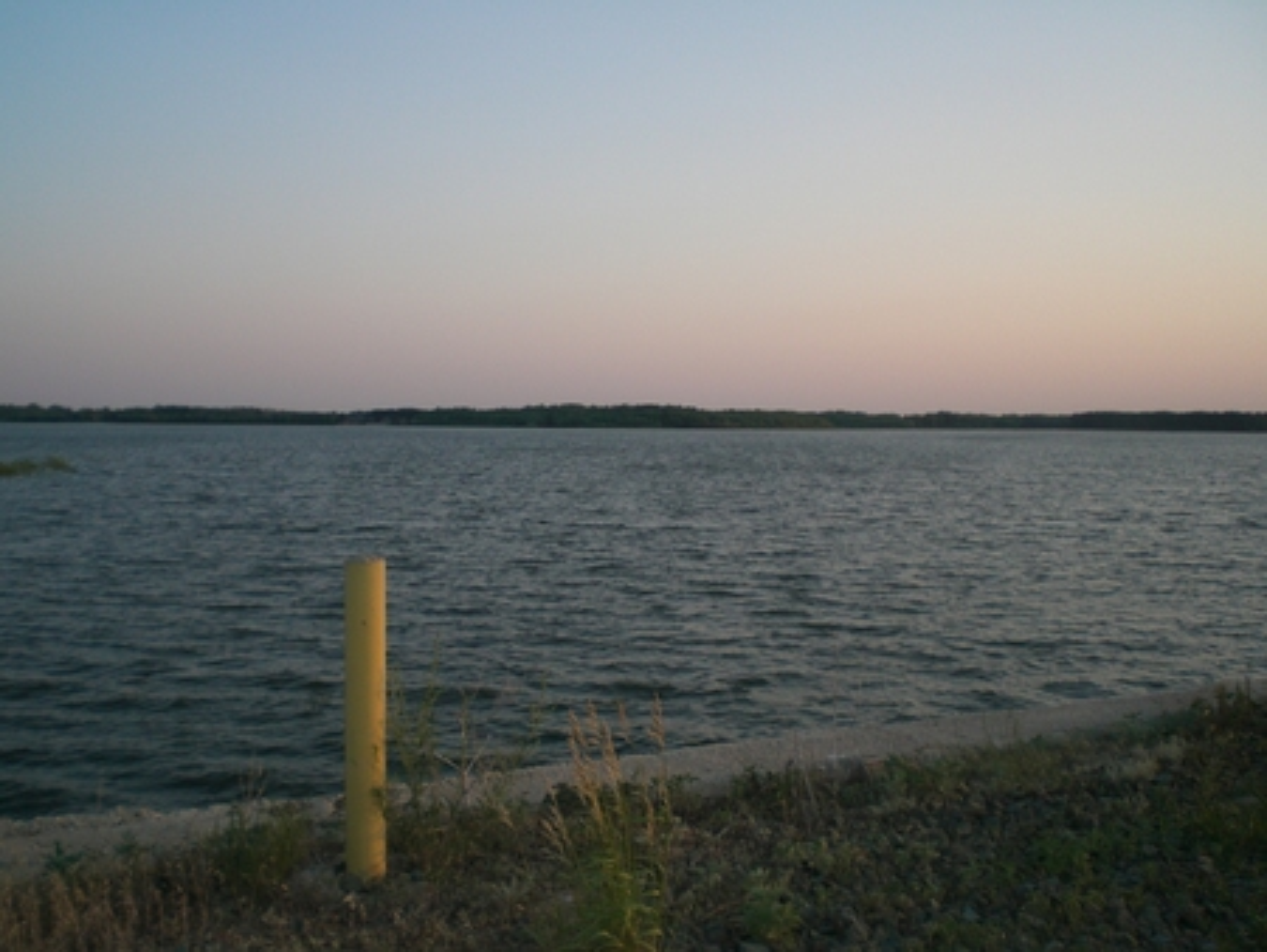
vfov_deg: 37.8
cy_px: 476
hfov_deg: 49.0
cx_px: 634
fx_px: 1392
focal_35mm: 38
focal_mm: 6.3
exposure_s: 1/250
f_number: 3.1
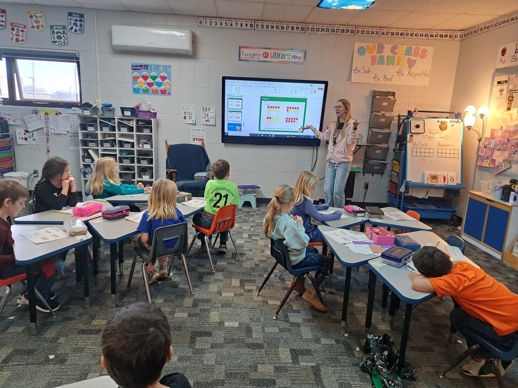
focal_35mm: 24
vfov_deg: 56.8
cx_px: 259
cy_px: 194
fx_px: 359
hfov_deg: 71.6
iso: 160
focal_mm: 5.23
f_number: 1.8
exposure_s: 1/60
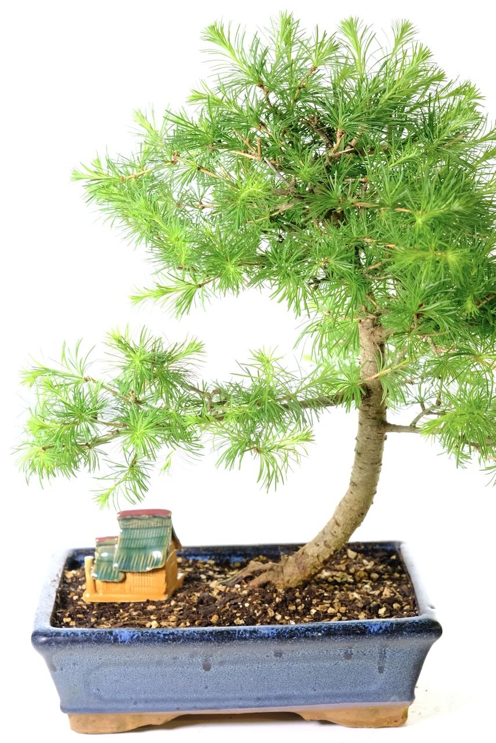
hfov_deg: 18.7
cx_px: 248
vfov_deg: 27.7
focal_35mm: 73
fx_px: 1508
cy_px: 372
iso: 1600
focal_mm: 48.5
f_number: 8
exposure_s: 1/30
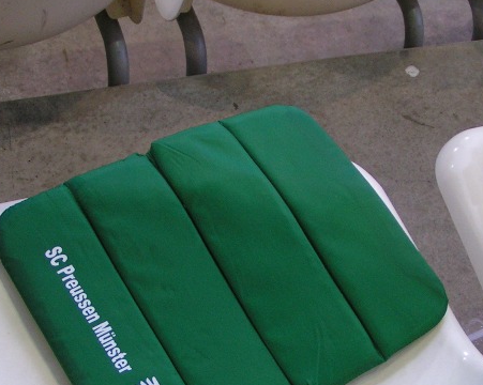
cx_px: 275
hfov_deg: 24.4
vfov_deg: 19.5
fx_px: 1114
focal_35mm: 78
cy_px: 277
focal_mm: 6.9
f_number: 2.8
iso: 125
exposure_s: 1/50
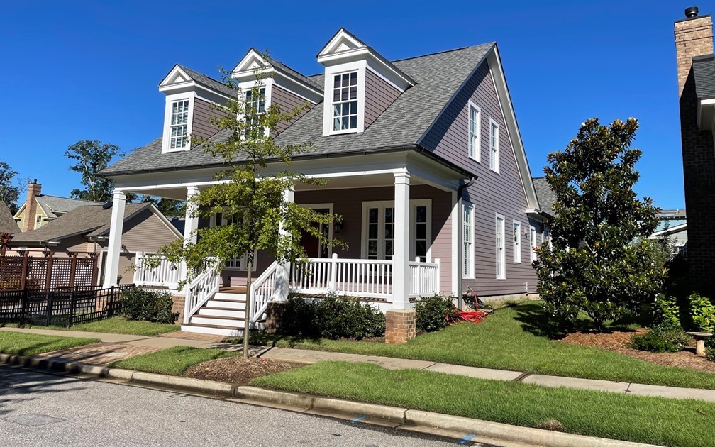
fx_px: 546
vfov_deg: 44.4
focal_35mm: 28
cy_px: 187
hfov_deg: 66.5
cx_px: 353
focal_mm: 4.2
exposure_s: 1/4292
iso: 32
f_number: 1.6
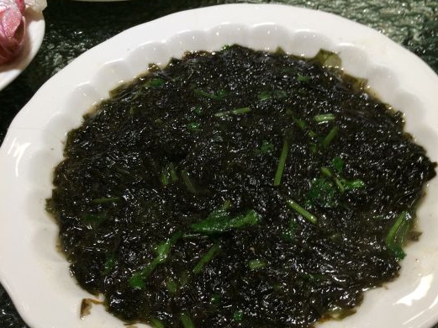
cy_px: 209
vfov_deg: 36.5
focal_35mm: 39
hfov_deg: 47.9
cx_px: 218
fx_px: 493
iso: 40
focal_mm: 4.15
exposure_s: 1/50
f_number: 2.2
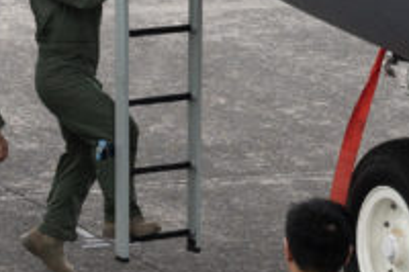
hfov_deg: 7.0
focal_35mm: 292
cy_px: 148
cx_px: -84
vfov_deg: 4.7
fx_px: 3315
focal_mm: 57
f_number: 4
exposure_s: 1/1250
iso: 400
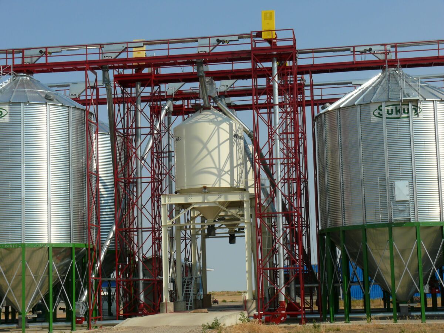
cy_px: 166
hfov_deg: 27.0
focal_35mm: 72
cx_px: 222
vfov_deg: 20.4
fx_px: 924
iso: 100
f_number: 7.1
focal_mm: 15.2
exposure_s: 1/400
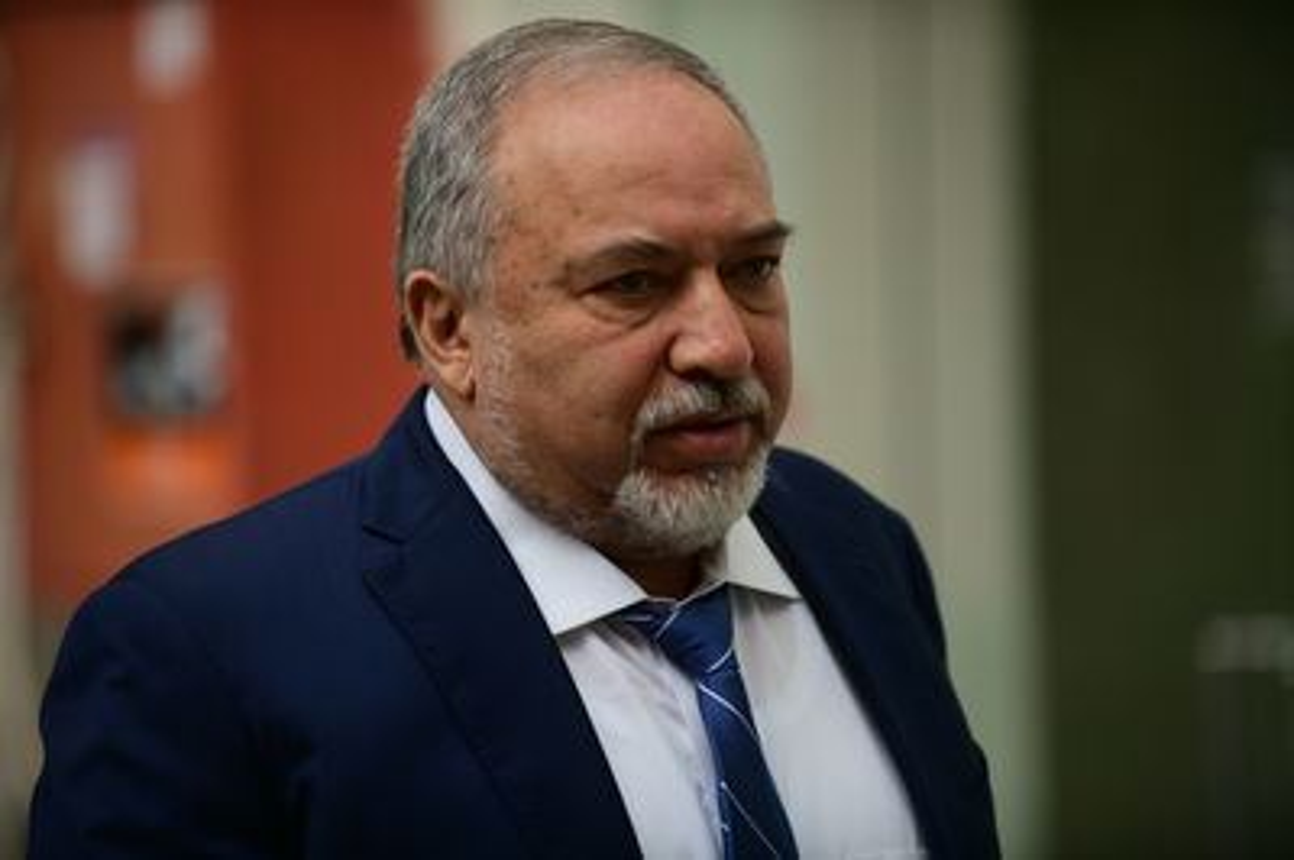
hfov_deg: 10.3
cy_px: 430
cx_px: 647
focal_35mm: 200
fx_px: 7183
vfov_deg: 6.9
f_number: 2.8
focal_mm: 200
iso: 125
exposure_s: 1/800
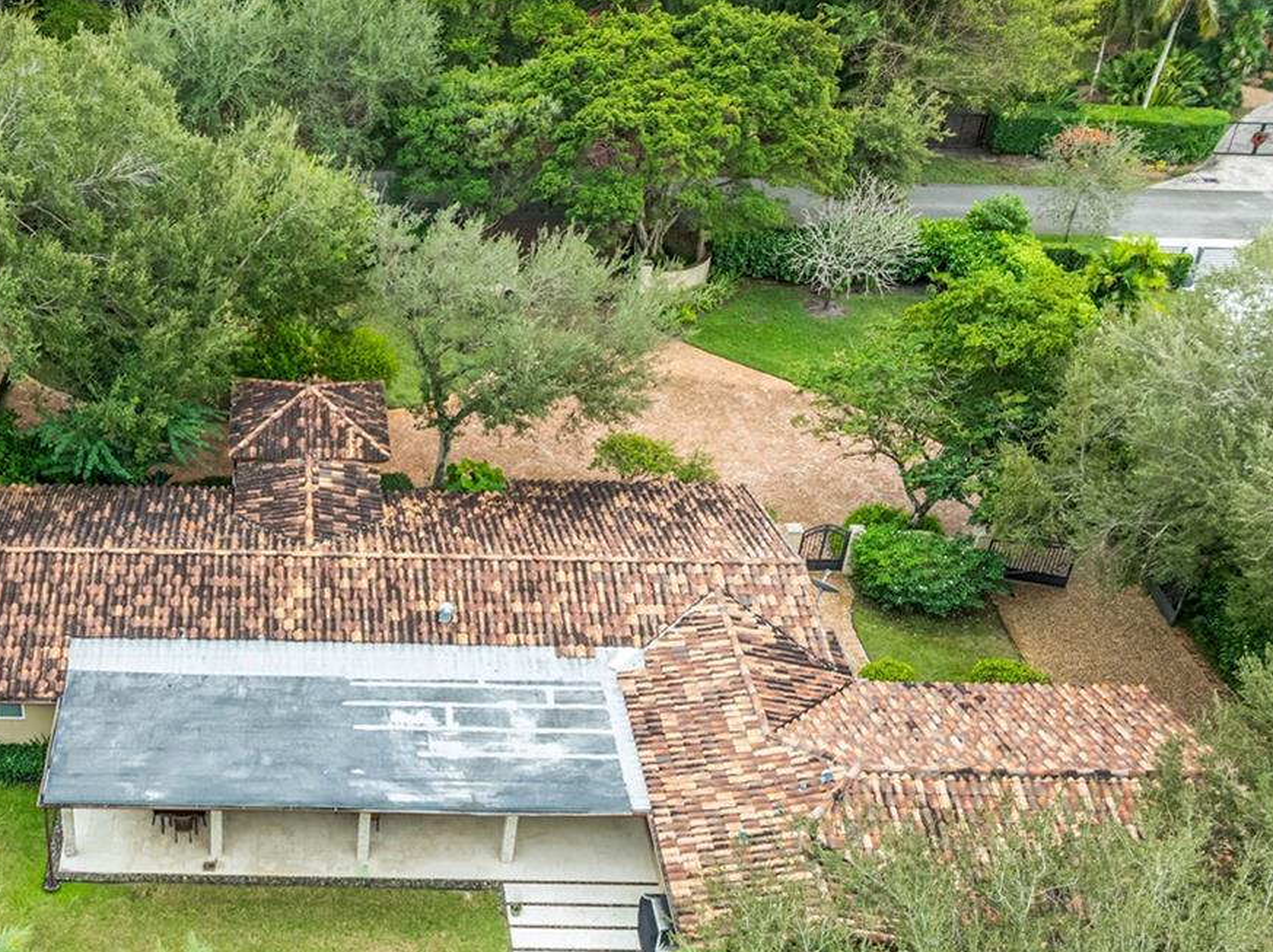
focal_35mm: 44
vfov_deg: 32.7
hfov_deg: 41.2
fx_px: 1617
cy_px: 590
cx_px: 261
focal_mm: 12.29
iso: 100
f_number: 2.8
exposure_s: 1/100
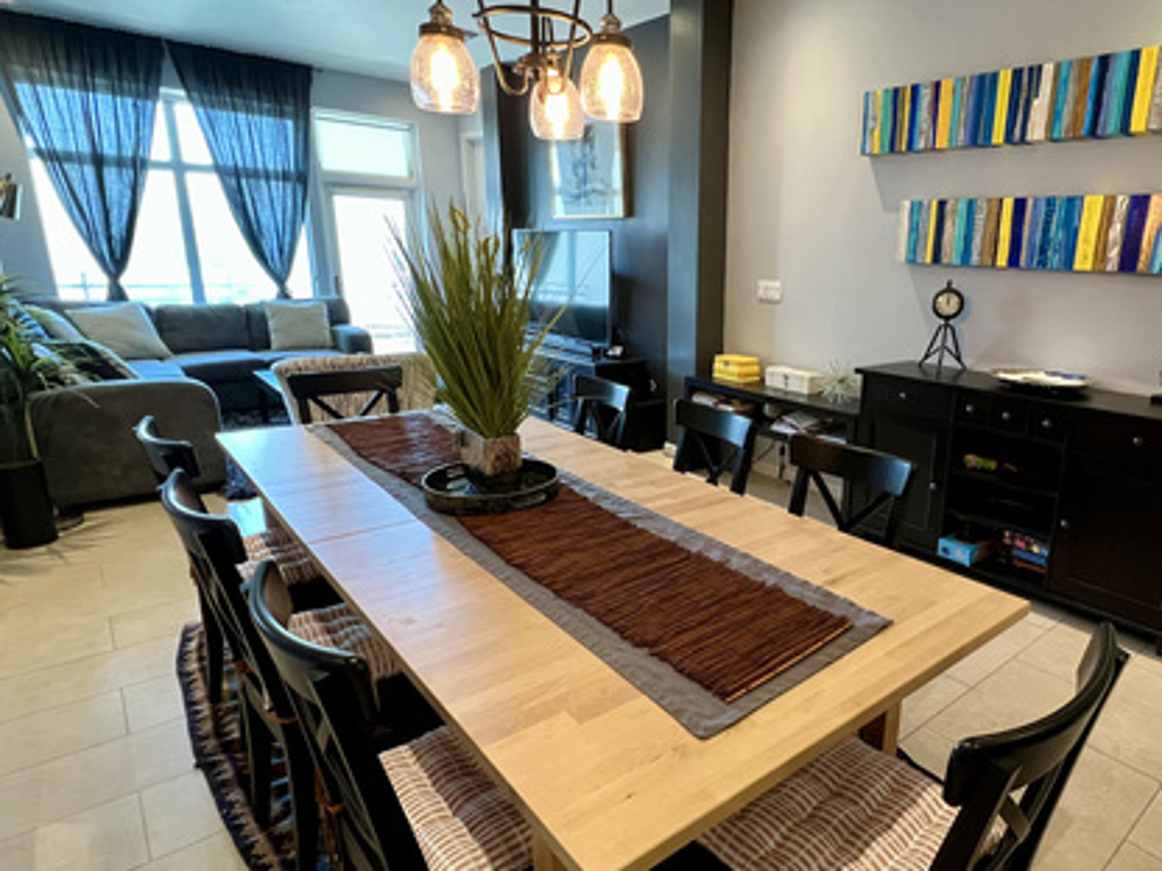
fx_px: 671
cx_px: 749
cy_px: 452
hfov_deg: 79.7
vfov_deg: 65.9
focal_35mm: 20
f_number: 1.8
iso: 320
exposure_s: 1/60
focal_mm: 1.57
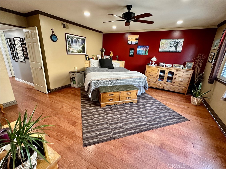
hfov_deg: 102.1
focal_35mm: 14
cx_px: 113
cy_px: 84
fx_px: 91
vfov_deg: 85.7
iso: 250
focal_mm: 2.22
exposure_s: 1/60
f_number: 2.2
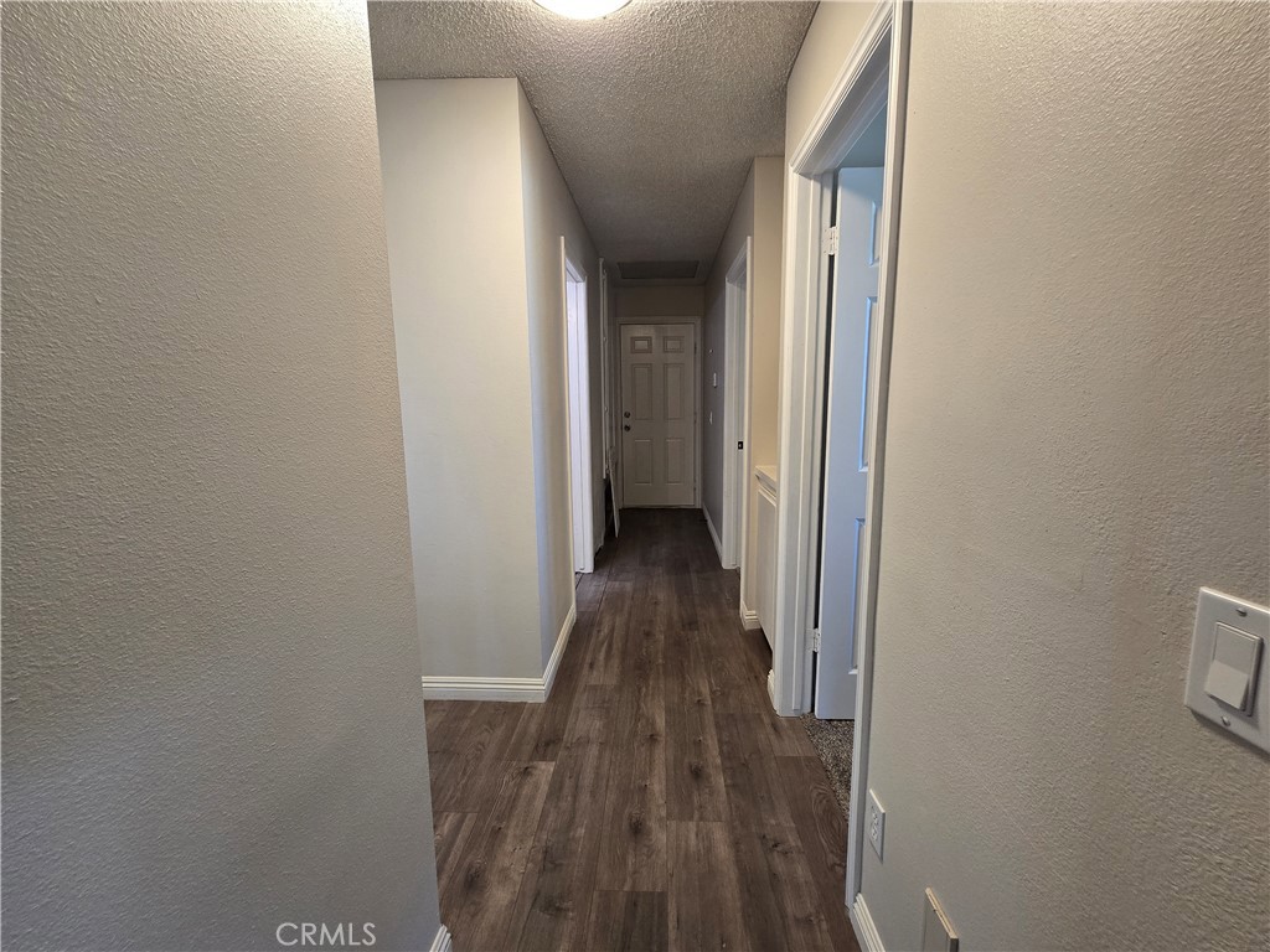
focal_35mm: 13
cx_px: 635
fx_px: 477
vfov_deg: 89.9
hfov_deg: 106.2
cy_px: 476
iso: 200
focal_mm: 2.2
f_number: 2.2
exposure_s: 1/60
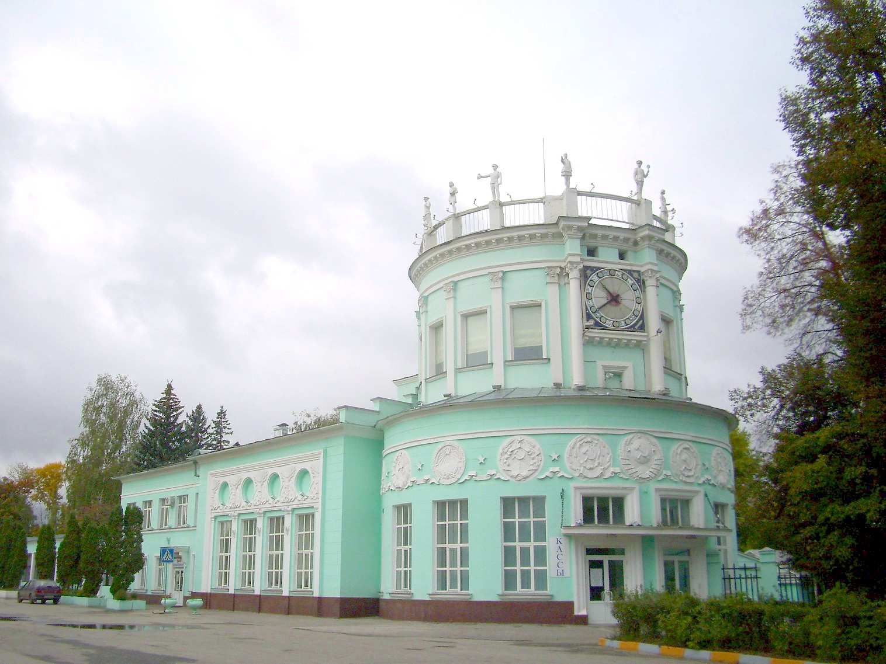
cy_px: 332
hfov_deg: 54.0
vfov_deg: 41.8
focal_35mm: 34
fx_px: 870
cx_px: 443
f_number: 5.6
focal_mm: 5.7
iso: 80
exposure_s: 1/320
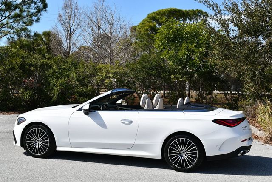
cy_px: 91
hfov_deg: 35.6
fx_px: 423
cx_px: 136
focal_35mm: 56
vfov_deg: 24.2
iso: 100
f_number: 9
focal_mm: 28
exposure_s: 1/320
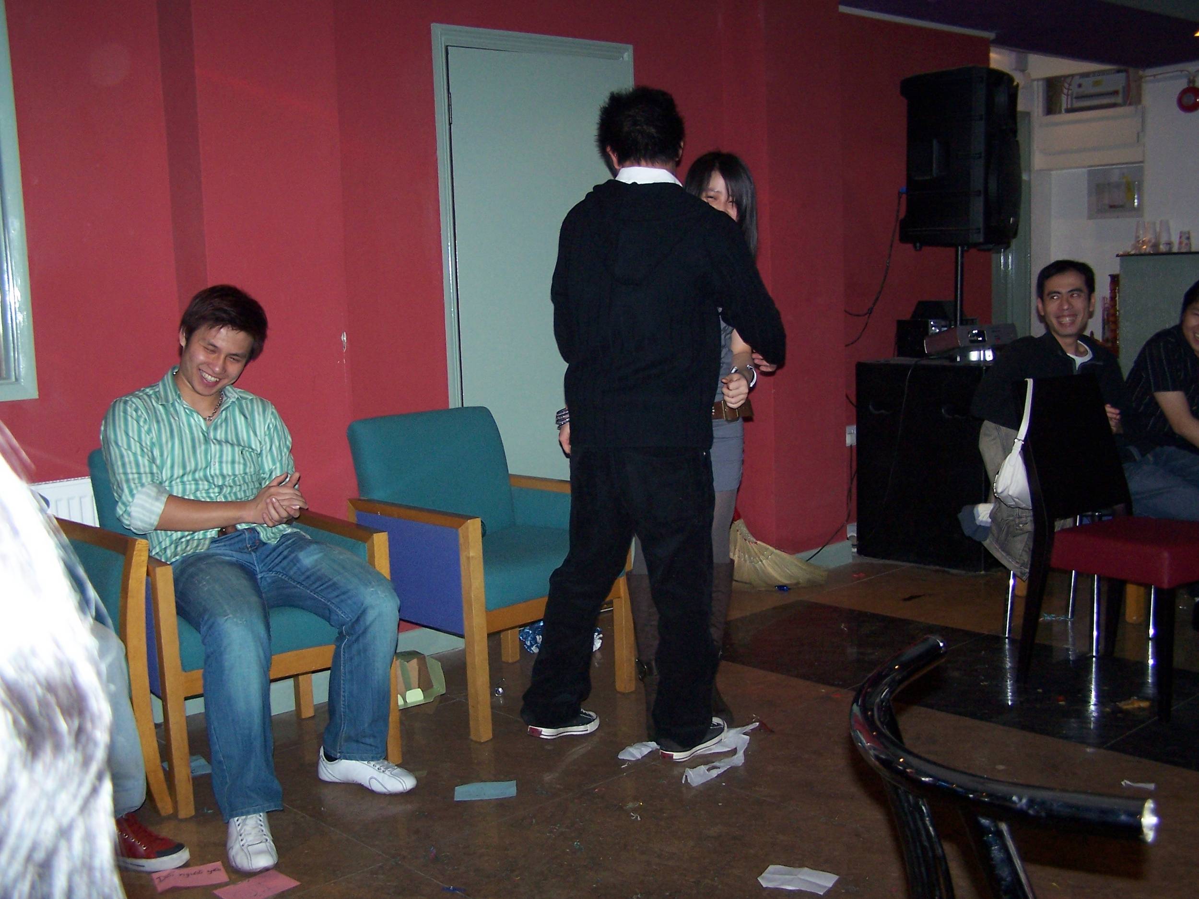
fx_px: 1316
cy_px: 450
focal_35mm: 38
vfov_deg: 37.7
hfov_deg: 49.0
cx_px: 600
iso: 140
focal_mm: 6.3
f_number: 2.8
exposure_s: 1/60
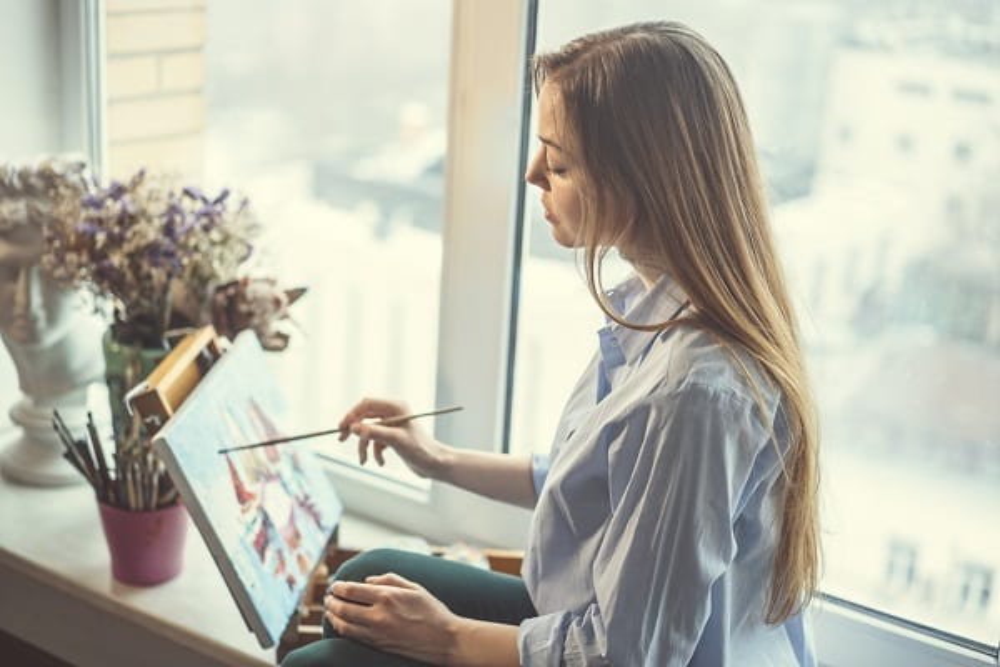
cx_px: 500
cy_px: 334
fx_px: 1528
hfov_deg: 36.2
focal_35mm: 55
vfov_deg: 24.6
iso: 320
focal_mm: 55
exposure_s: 1/160
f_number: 2.2
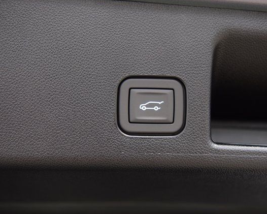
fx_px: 569
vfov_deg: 21.3
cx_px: 154
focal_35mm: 72
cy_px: 107
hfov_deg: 26.4
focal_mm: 42
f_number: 2.8
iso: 1600
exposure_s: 1/25
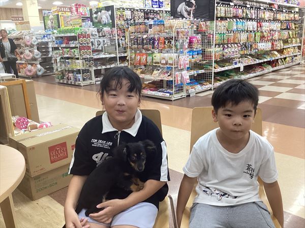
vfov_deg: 45.4
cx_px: 152
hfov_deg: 58.4
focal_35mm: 31
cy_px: 114
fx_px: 273
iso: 200
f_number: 2.4
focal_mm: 3.3
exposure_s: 1/60
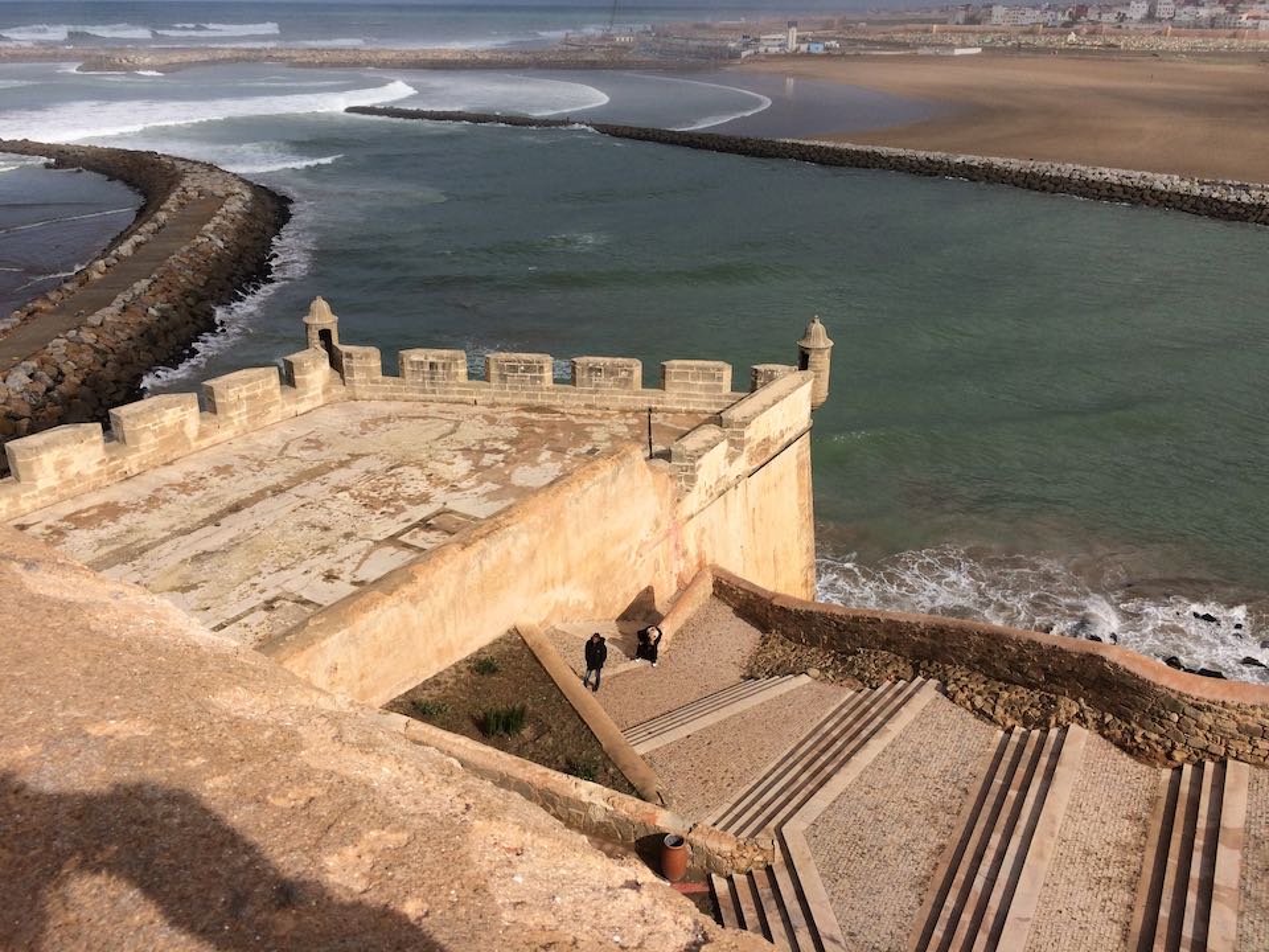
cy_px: 476
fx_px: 1063
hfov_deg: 61.7
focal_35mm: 29
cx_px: 634
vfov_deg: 48.2
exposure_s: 1/4566
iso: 32
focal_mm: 4.15
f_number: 2.2
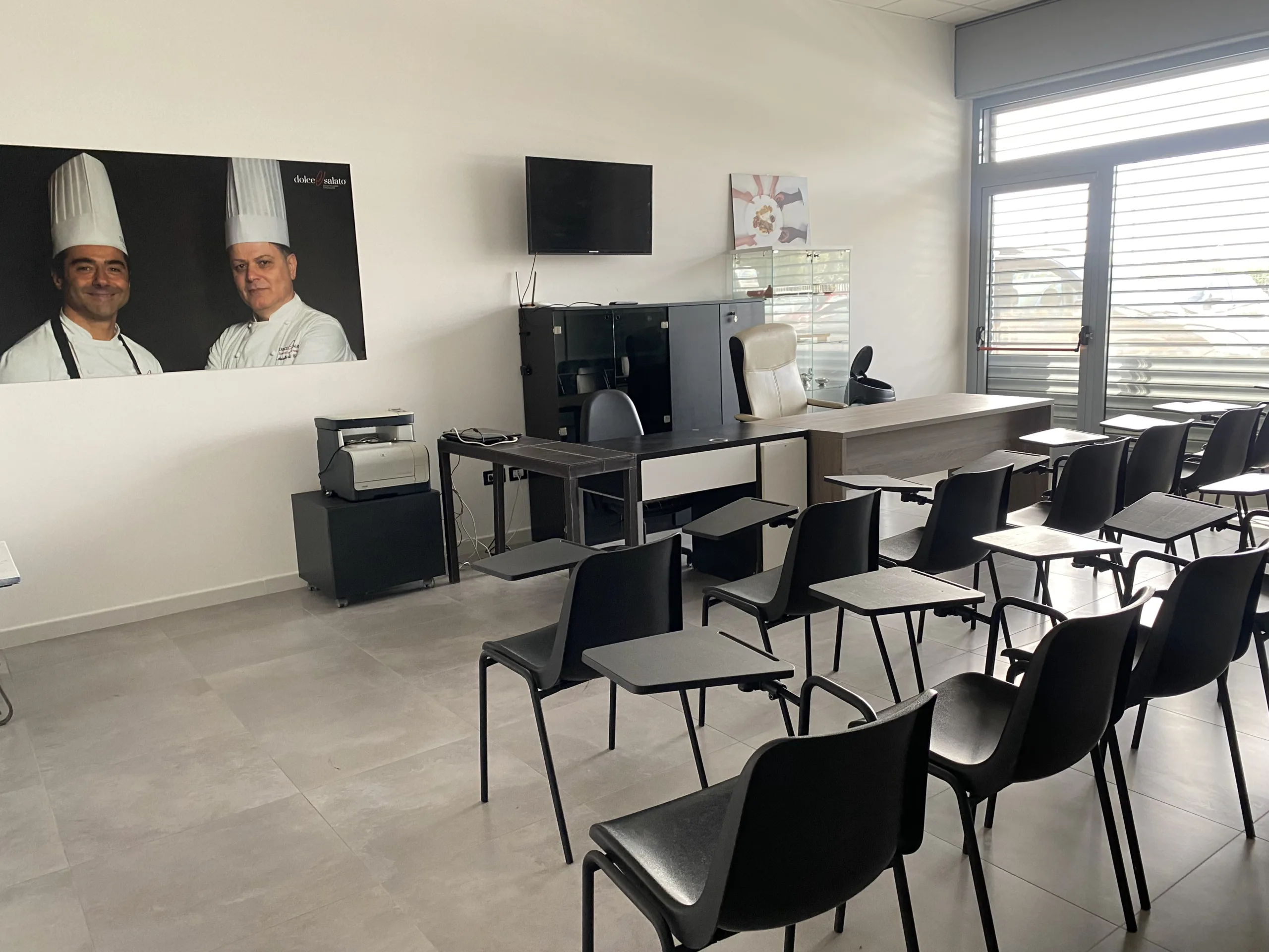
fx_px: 953
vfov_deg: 53.1
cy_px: 476
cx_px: 634
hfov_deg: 67.3
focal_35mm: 26
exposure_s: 1/60
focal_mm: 4.25
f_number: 1.8
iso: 160
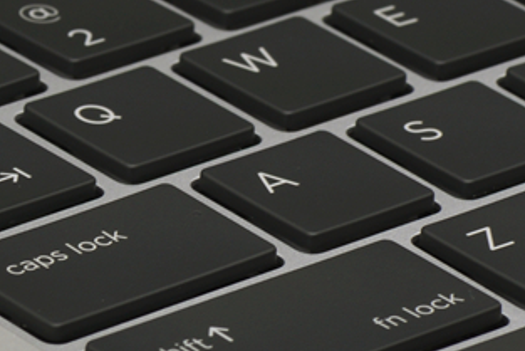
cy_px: 285
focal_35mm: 402
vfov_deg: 3.4
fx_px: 5865
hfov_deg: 5.1
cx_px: -376
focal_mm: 105
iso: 320
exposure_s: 1/160
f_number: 16
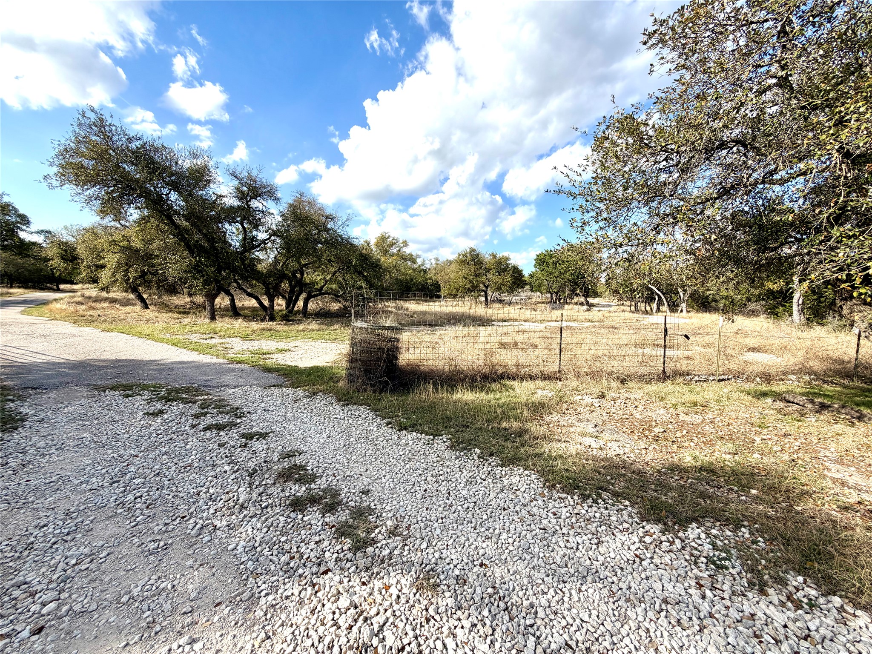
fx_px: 353
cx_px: 436
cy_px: 327
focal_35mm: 14
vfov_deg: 85.7
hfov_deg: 102.1
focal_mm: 2.22
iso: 20
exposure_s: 1/770
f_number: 2.2
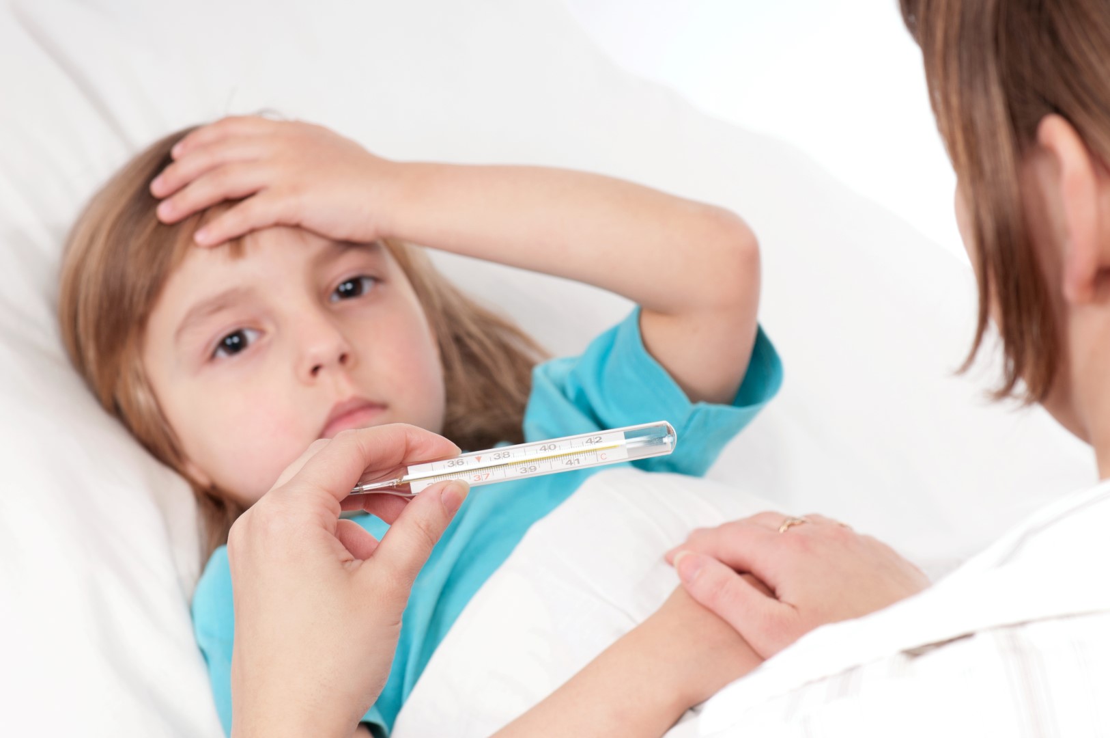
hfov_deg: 13.1
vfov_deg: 8.7
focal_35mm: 158
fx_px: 4850
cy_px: 369
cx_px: 555
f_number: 9
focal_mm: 105
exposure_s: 1/200
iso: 200
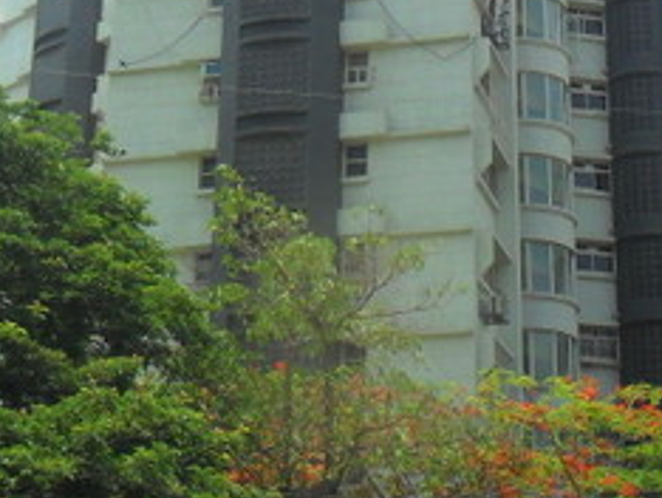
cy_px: 109
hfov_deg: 21.7
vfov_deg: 16.3
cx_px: 351
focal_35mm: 90
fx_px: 1723
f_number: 3.5
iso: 100
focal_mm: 4.9
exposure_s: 1/1000
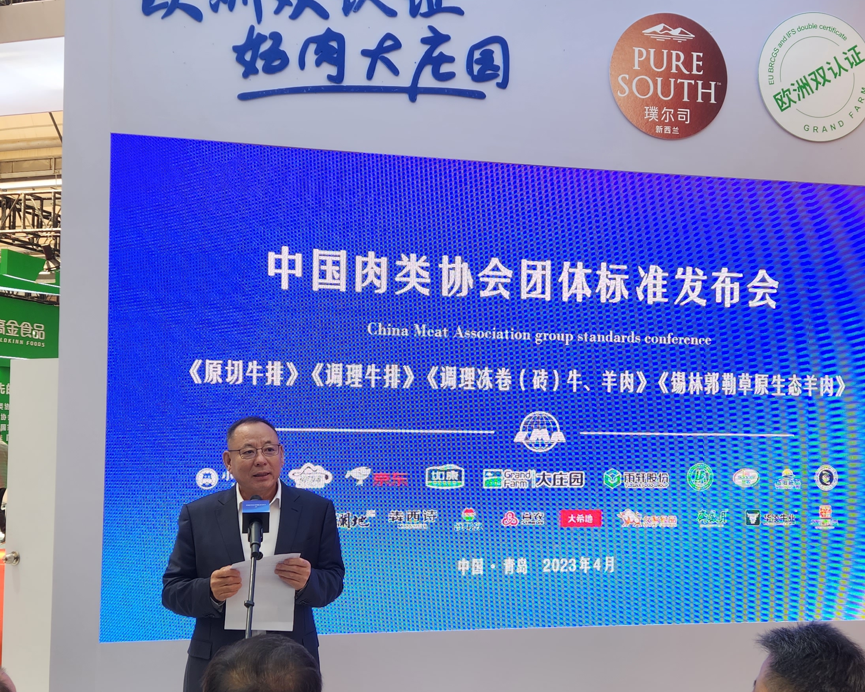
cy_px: 423
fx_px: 1050
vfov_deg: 36.3
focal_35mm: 41
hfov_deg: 44.6
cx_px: 499
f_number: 1.8
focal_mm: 5.4
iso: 20
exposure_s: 1/62
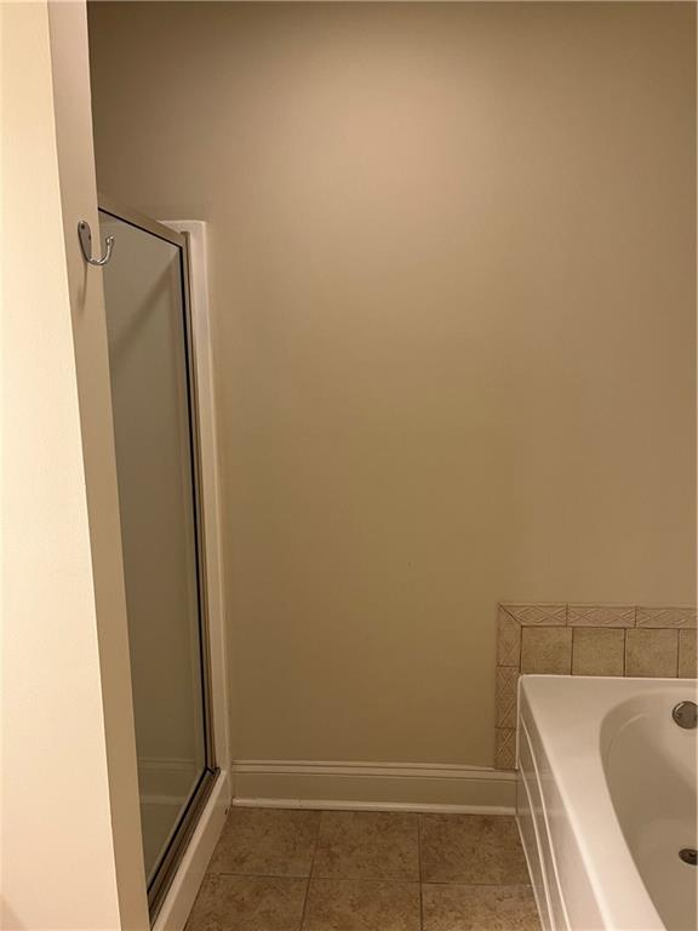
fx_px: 699
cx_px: 349
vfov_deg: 67.3
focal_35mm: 26
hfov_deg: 53.1
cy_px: 466
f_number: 1.6
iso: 100
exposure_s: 1/60
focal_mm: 5.1
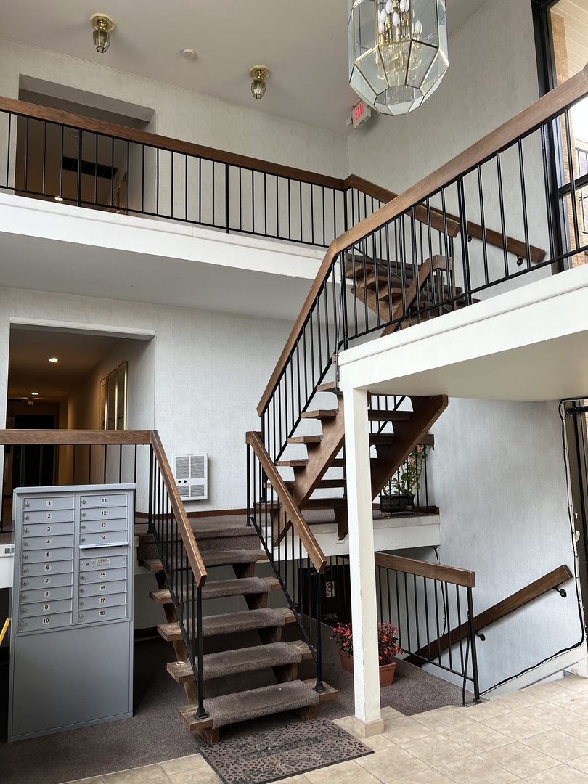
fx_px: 589
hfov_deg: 53.1
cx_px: 294
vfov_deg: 67.3
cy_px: 392
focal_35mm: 26
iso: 50
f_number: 1.5
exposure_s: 1/121
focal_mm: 5.7
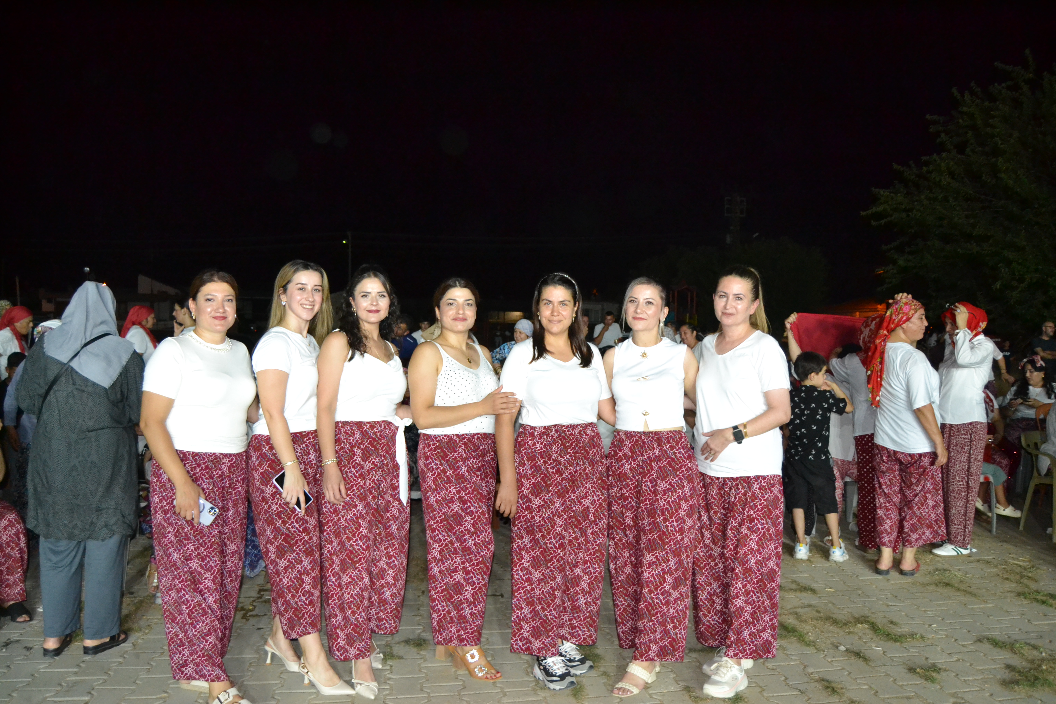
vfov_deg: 47.9
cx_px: 528
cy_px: 352
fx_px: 792
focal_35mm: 27
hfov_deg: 67.4
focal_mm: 18
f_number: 3.5
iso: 2500
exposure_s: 1/60
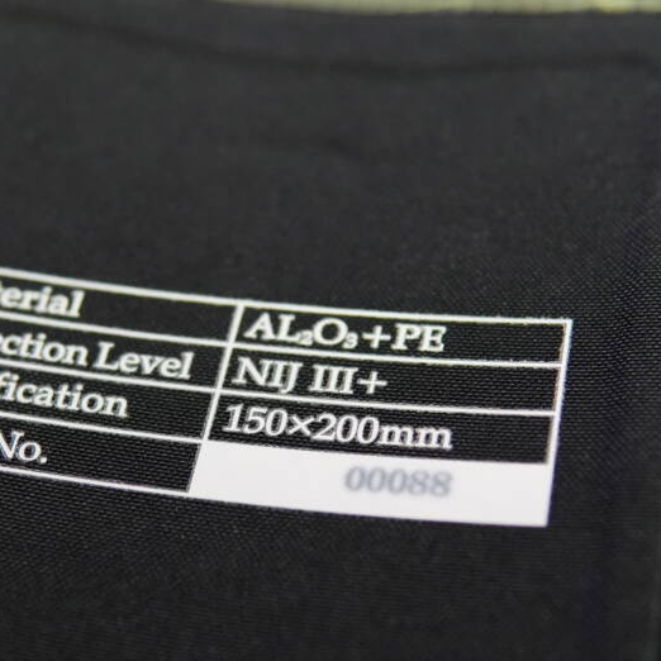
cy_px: 396
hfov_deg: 23.0
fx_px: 1620
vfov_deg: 23.0
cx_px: 279
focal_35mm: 75
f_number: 2
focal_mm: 30
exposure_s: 1/160
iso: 3200
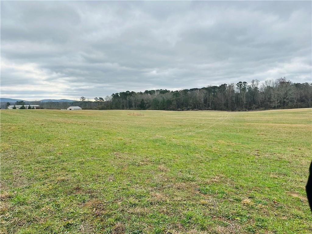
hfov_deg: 71.6
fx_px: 216
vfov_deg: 56.8
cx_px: 156
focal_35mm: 24
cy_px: 117
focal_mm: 6.86
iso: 80
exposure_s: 1/2155
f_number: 1.78
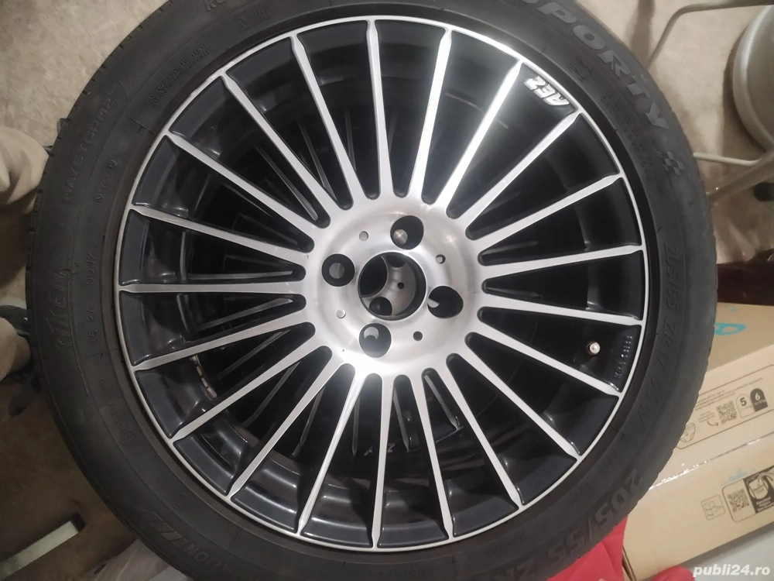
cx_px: 387
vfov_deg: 48.2
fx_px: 648
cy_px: 290
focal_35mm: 29
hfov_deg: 61.7
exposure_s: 1/25
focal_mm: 4.75
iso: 700
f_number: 1.8
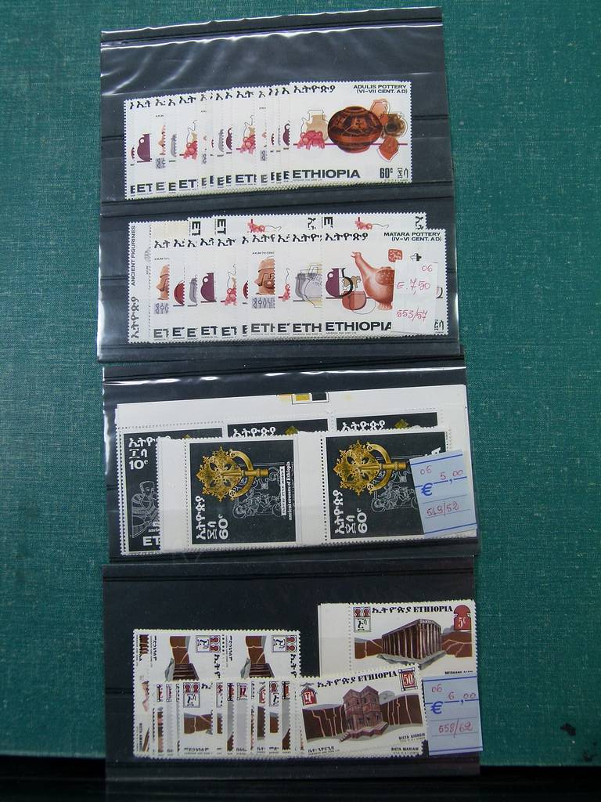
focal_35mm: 36
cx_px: 300
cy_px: 401
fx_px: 833
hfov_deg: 39.7
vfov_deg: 51.4
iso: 100
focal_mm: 6.5
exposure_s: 1/100
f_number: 3.1
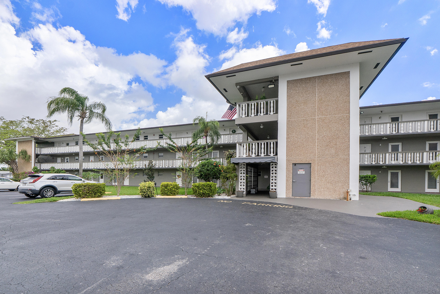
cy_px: 147
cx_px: 220
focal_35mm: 15
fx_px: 183
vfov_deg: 77.4
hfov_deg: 100.4
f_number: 9
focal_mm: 10
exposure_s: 1/2500
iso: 500
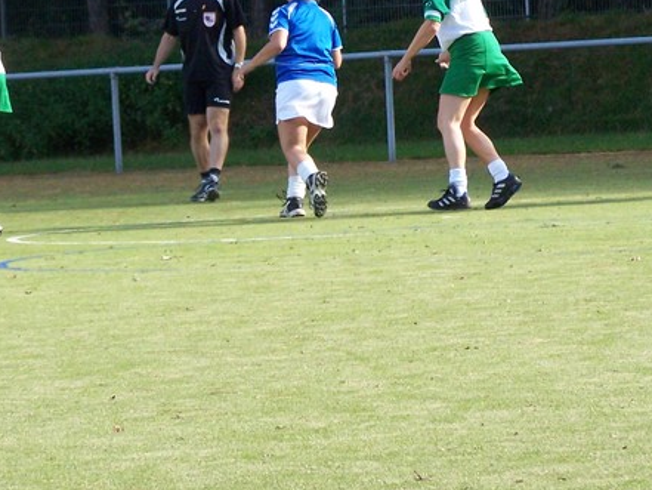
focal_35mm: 297
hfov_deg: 6.7
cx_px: 467
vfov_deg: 5.0
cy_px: 43
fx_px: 5596
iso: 160
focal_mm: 21.2
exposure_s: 1/500
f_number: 3.3
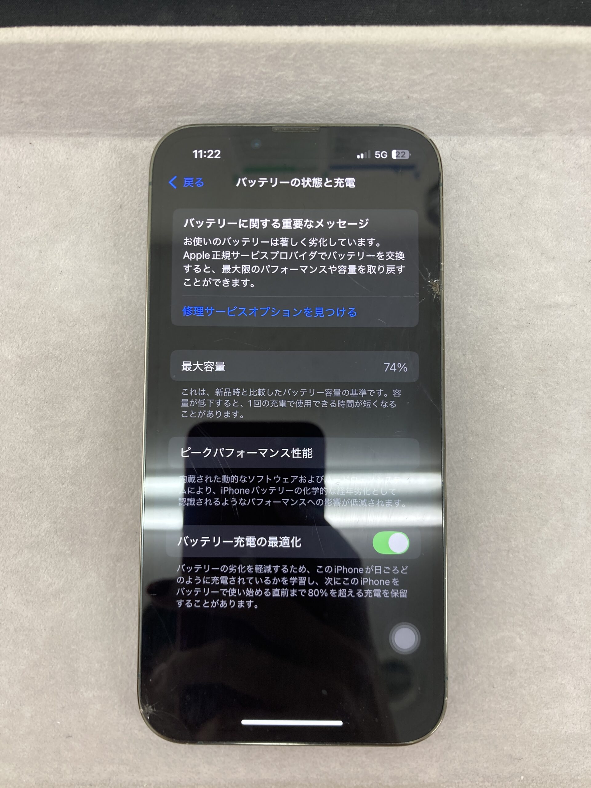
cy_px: 394
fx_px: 637
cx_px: 296
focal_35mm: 28
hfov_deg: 49.7
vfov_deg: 63.4
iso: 50
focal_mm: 3.99
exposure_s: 1/50
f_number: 1.8
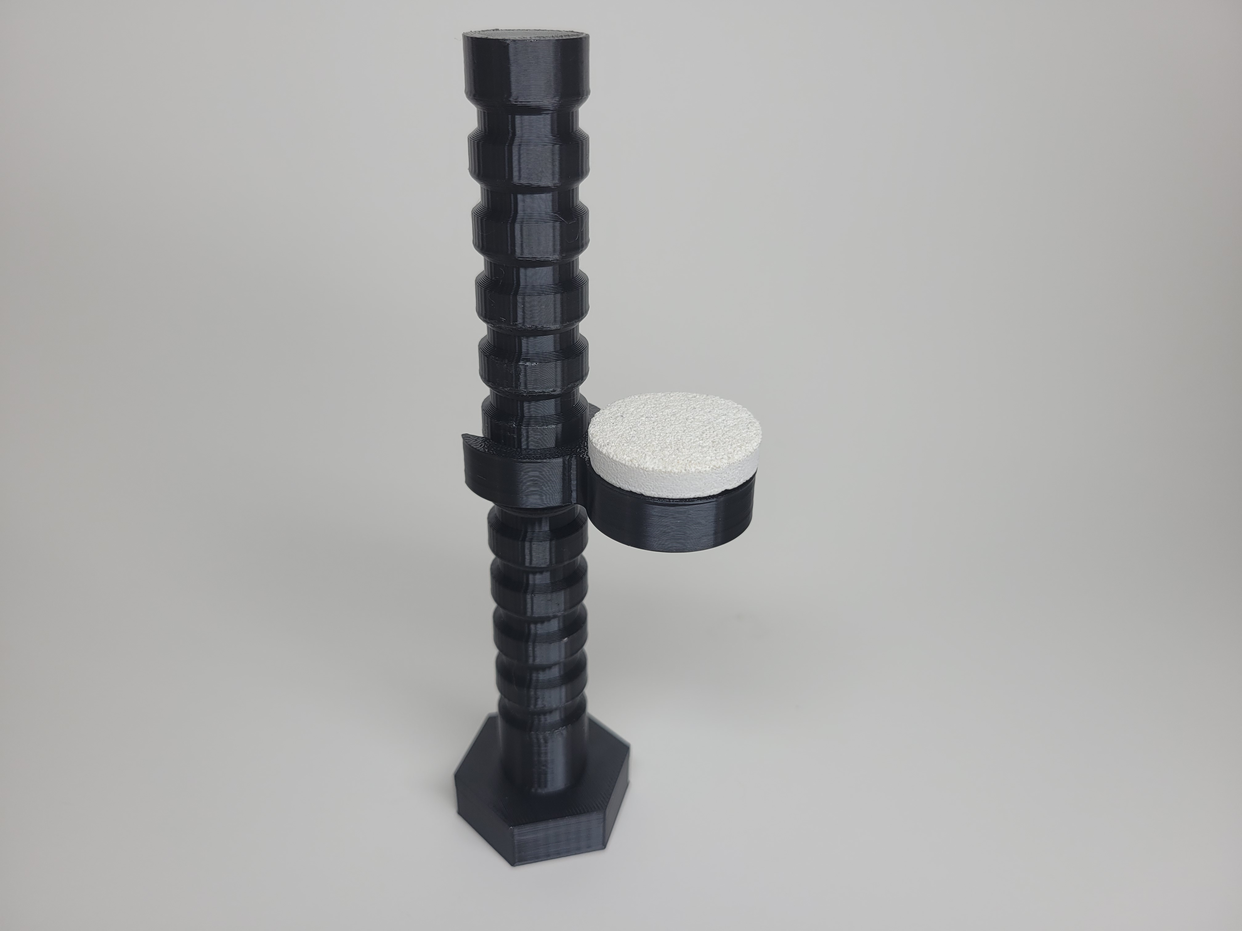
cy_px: 466
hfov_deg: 67.3
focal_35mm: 26
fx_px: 933
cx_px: 621
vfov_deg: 53.1
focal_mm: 5.4
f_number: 1.8
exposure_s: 1/134
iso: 40
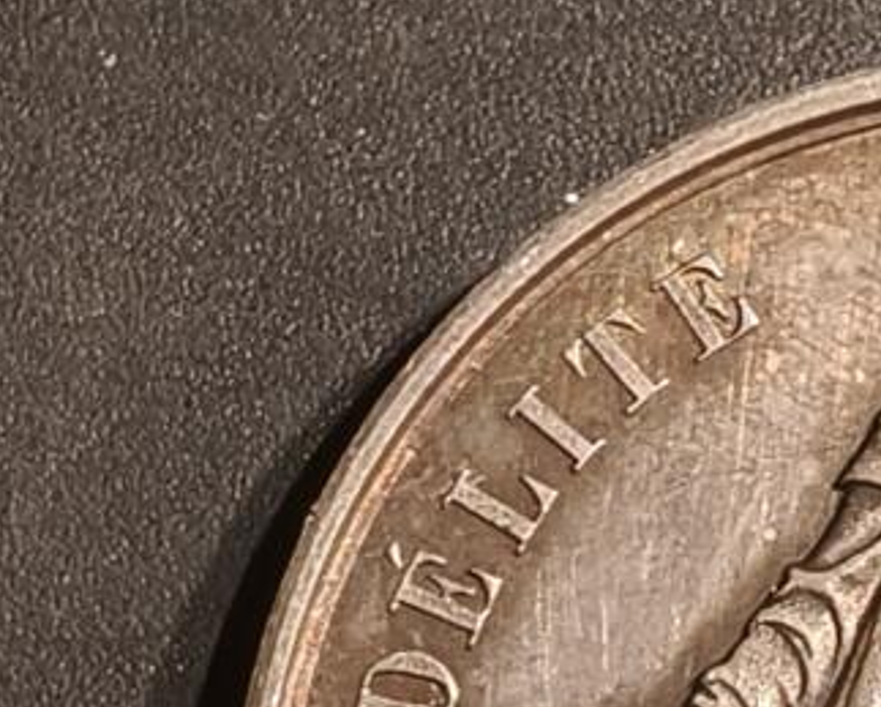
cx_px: 1331
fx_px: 3262
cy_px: 1485
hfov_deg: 14.3
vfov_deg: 11.1
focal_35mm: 125
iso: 250
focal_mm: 2.32
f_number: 2
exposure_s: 1/100
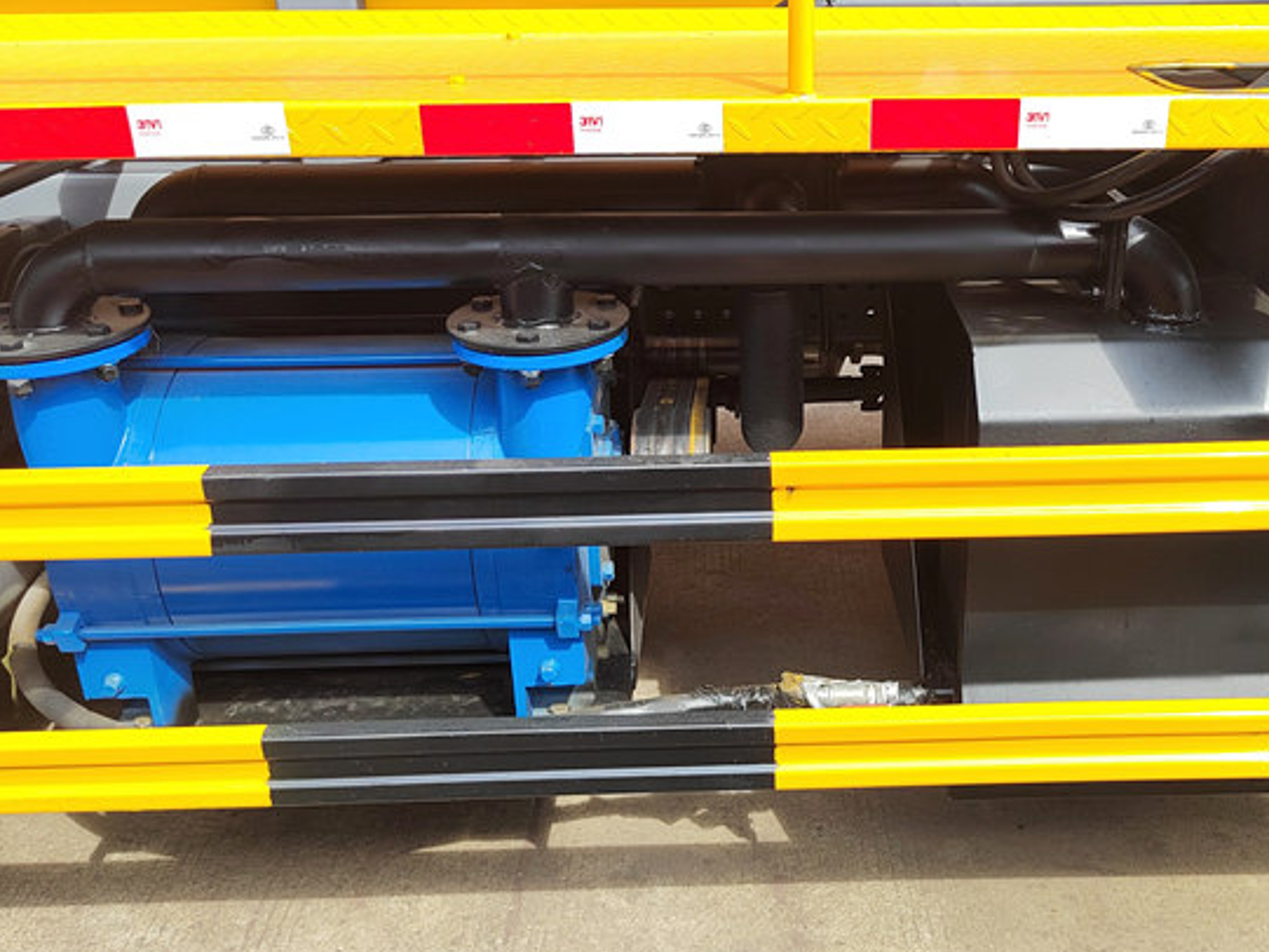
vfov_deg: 41.7
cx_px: 788
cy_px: 394
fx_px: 1247
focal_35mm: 34
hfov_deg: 53.4
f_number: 1.9
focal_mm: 5.52
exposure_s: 1/813
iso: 266
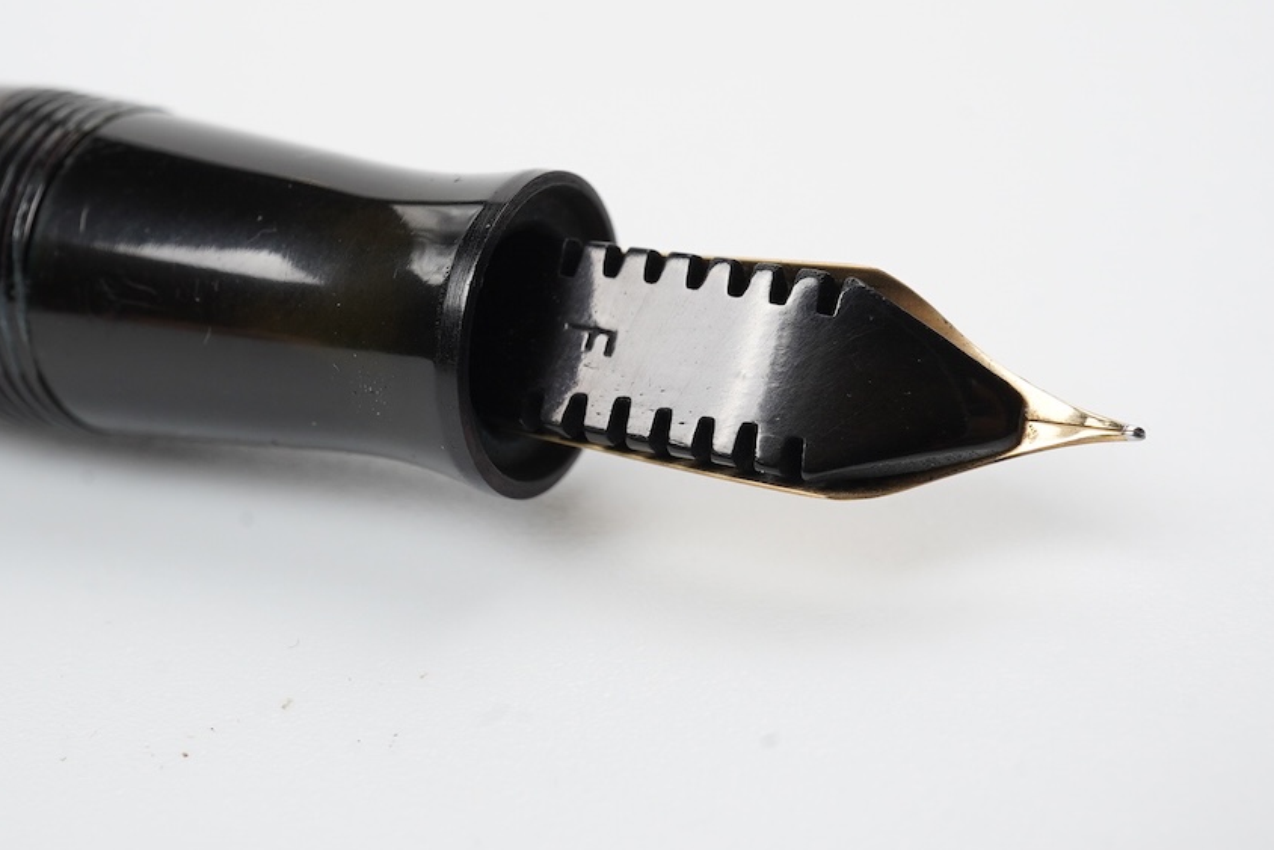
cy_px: 316
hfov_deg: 33.4
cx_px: 710
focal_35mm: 60
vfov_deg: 22.6
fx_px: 2124
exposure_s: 1/100
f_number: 22
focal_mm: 30
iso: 640
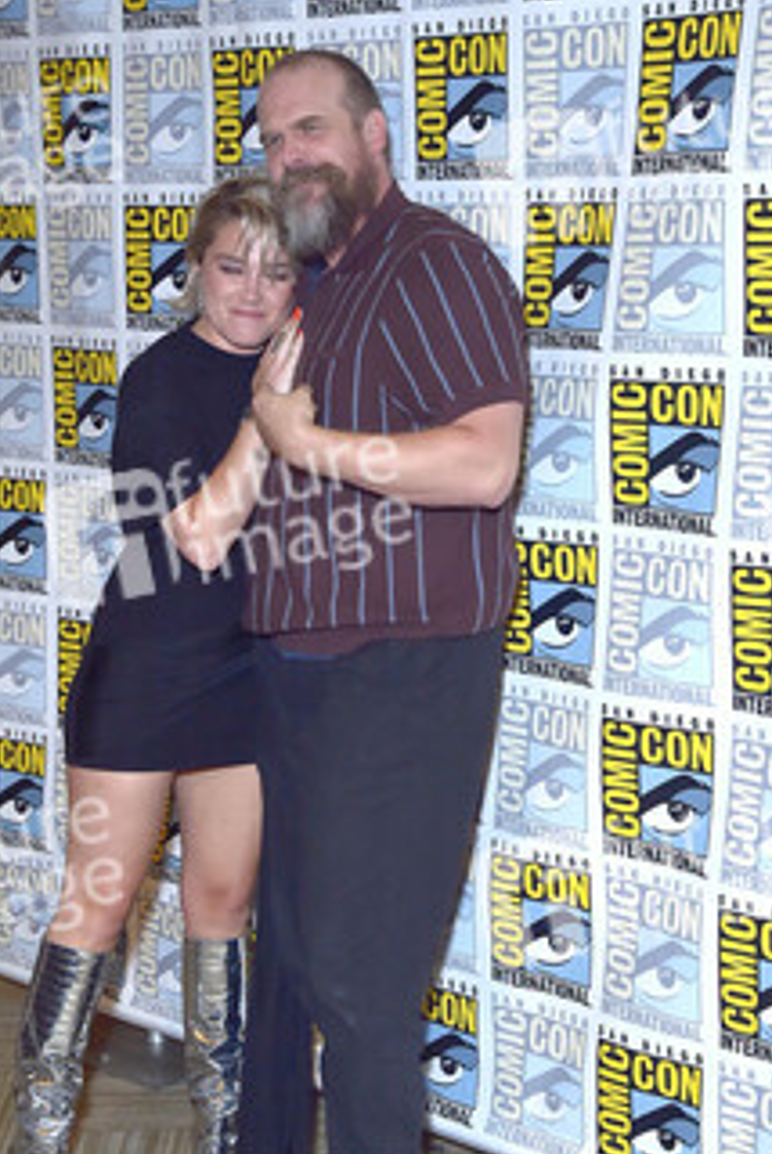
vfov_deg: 33.2
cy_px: 703
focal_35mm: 60
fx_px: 1926
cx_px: 334
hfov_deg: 22.7
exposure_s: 1/250
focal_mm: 48
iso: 1000
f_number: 6.3
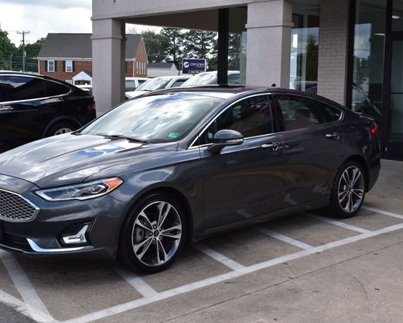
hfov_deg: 35.0
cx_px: 223
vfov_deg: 28.3
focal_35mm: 54
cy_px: 164
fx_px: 639
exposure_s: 1/400
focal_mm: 31
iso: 400
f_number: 11
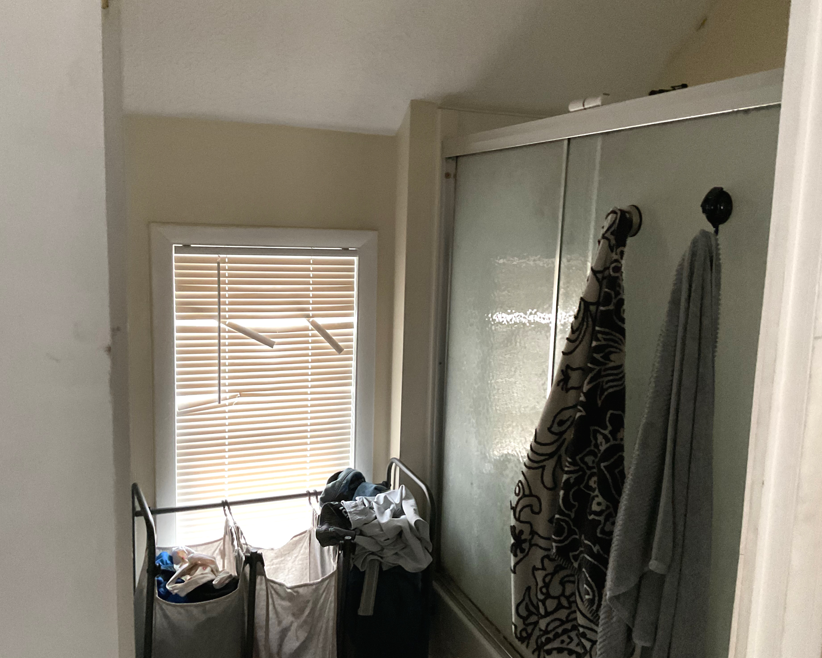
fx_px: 754
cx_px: 421
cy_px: 337
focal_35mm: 31
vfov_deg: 47.1
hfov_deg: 57.2
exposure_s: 1/30
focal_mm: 3
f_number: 1.8
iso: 320
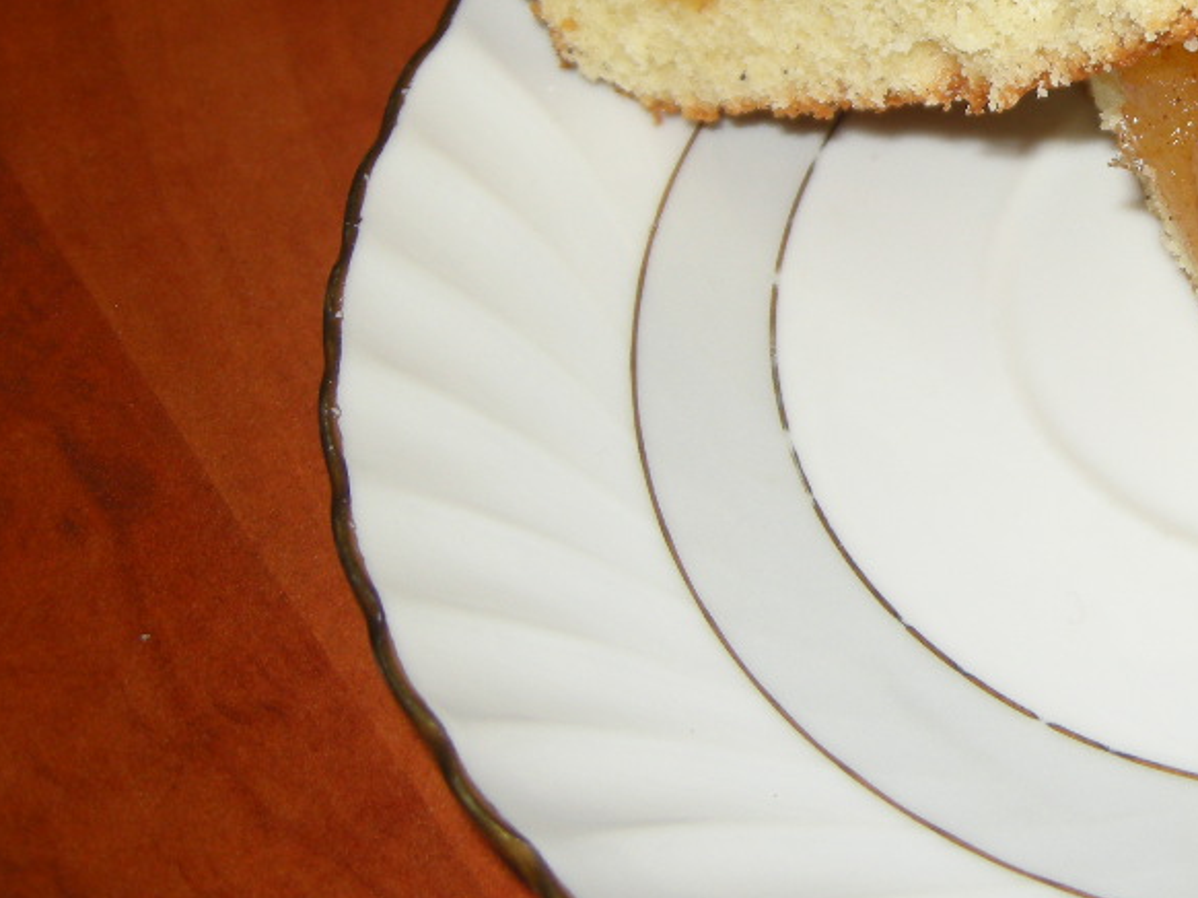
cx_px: 1307
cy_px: 80
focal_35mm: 77
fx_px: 2664
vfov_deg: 18.8
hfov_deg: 23.8
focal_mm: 7.5
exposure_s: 1/60
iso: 64
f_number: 2.7
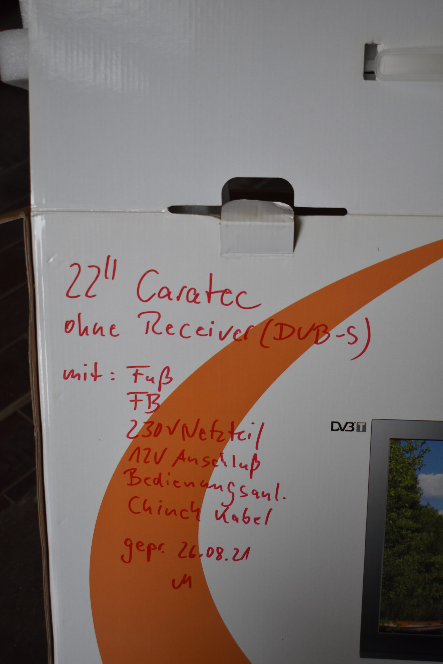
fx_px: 858
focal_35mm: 46
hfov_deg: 28.9
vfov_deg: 42.3
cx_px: 222
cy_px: 332
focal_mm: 31
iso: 1000
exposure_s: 1/125
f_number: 4.2
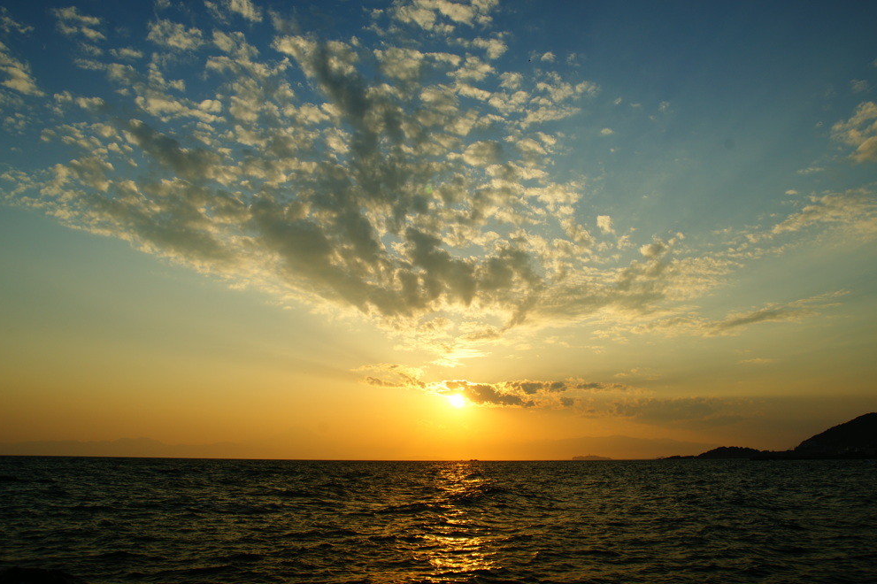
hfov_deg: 60.3
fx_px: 755
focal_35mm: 31
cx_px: 444
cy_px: 295
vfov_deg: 42.3
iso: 100
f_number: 8
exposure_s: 1/125
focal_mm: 30
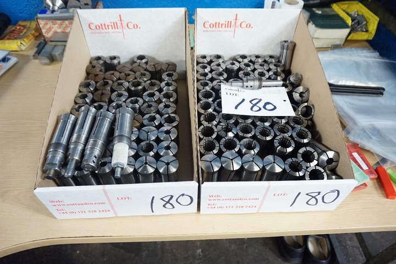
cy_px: 132
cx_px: 198
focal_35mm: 24
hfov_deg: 73.7
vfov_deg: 53.1
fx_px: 264
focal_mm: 16
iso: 3200
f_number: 3.5
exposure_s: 1/40
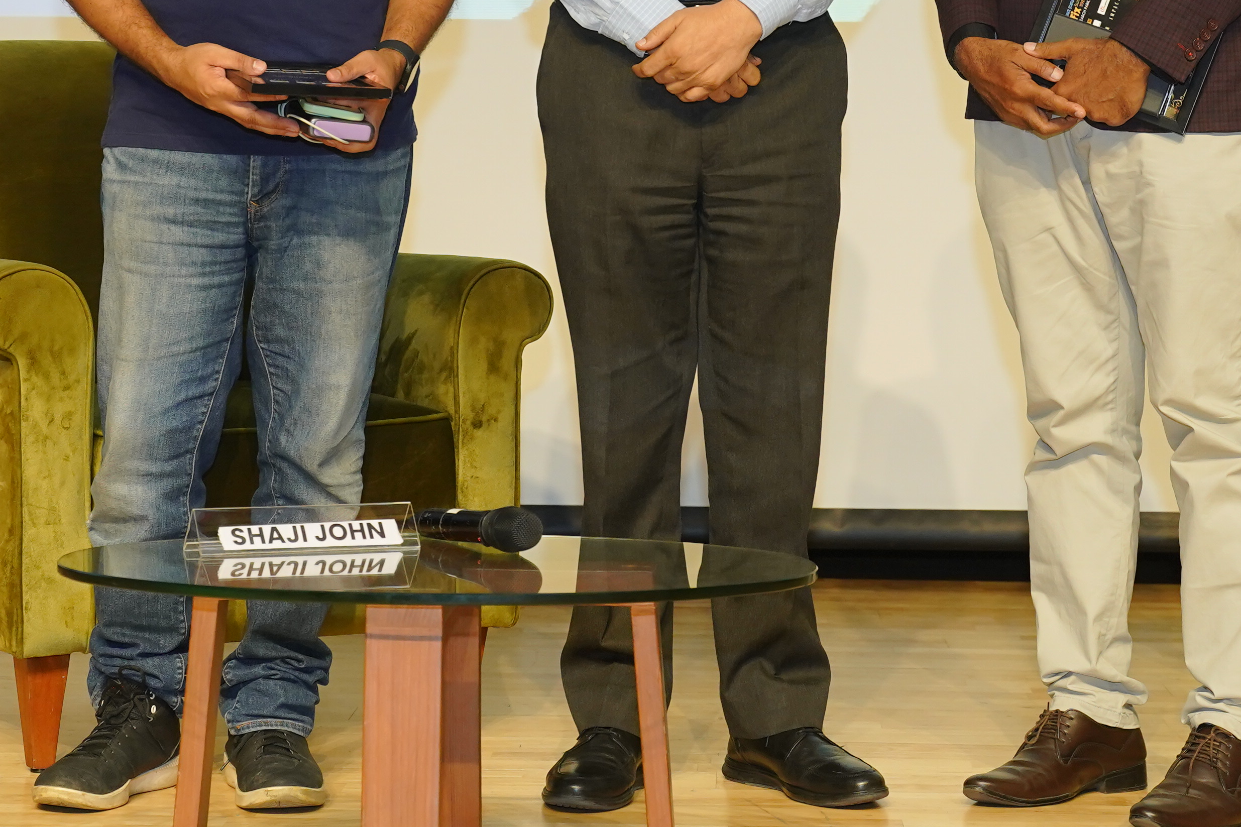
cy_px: 15
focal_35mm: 102
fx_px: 3516
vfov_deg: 13.3
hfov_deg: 20.0
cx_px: 575
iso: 1600
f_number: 4.5
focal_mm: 42
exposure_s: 1/160
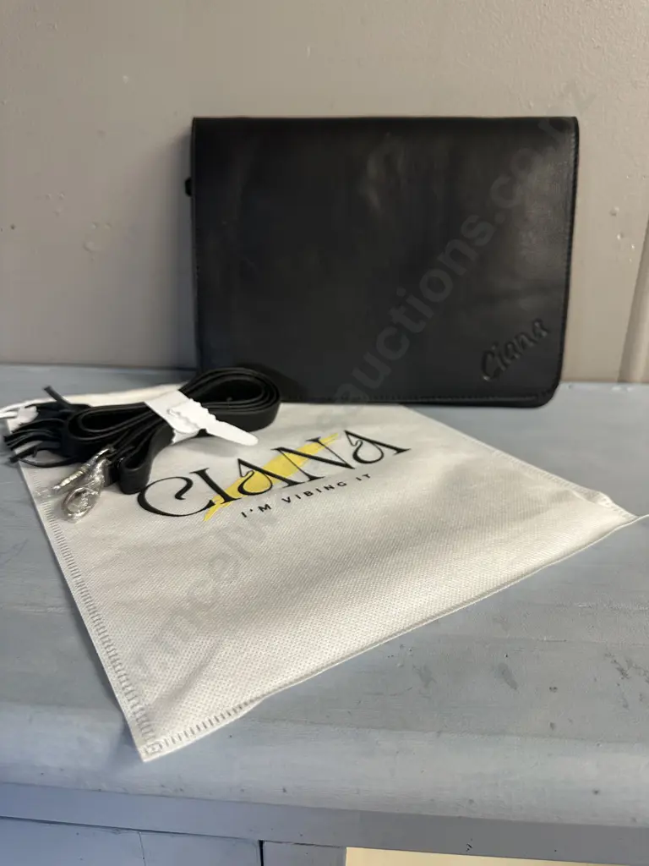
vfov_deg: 71.6
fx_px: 600
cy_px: 433
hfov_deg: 56.8
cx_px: 324
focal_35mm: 24
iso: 125
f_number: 1.78
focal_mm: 6.86
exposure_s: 1/50
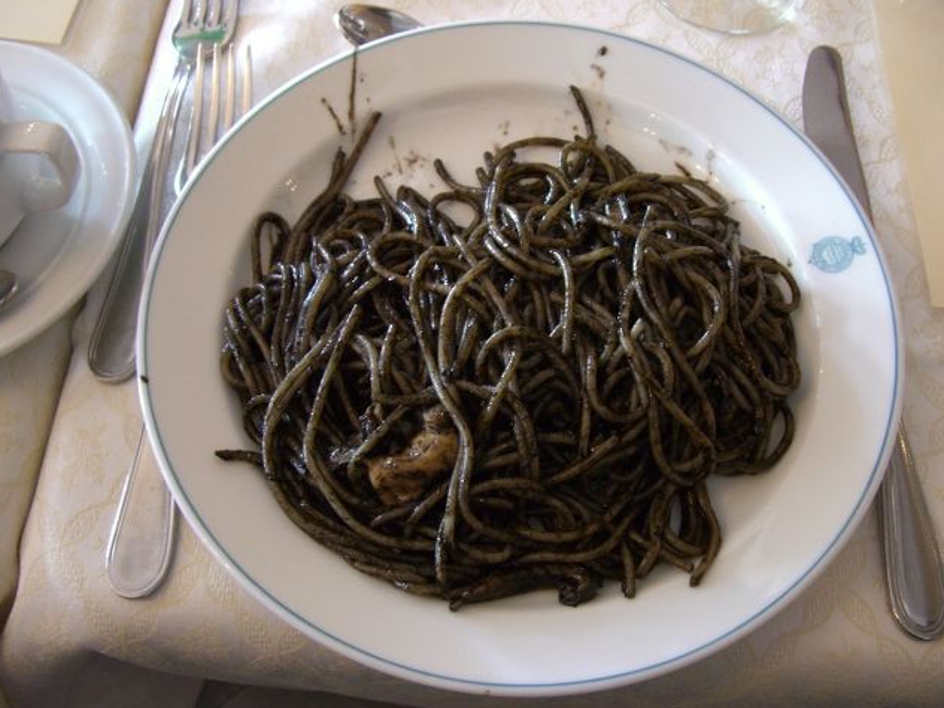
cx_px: 476
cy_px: 354
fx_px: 1064
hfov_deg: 47.9
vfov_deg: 36.8
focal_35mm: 39
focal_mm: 7.9
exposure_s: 1/10
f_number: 2.8
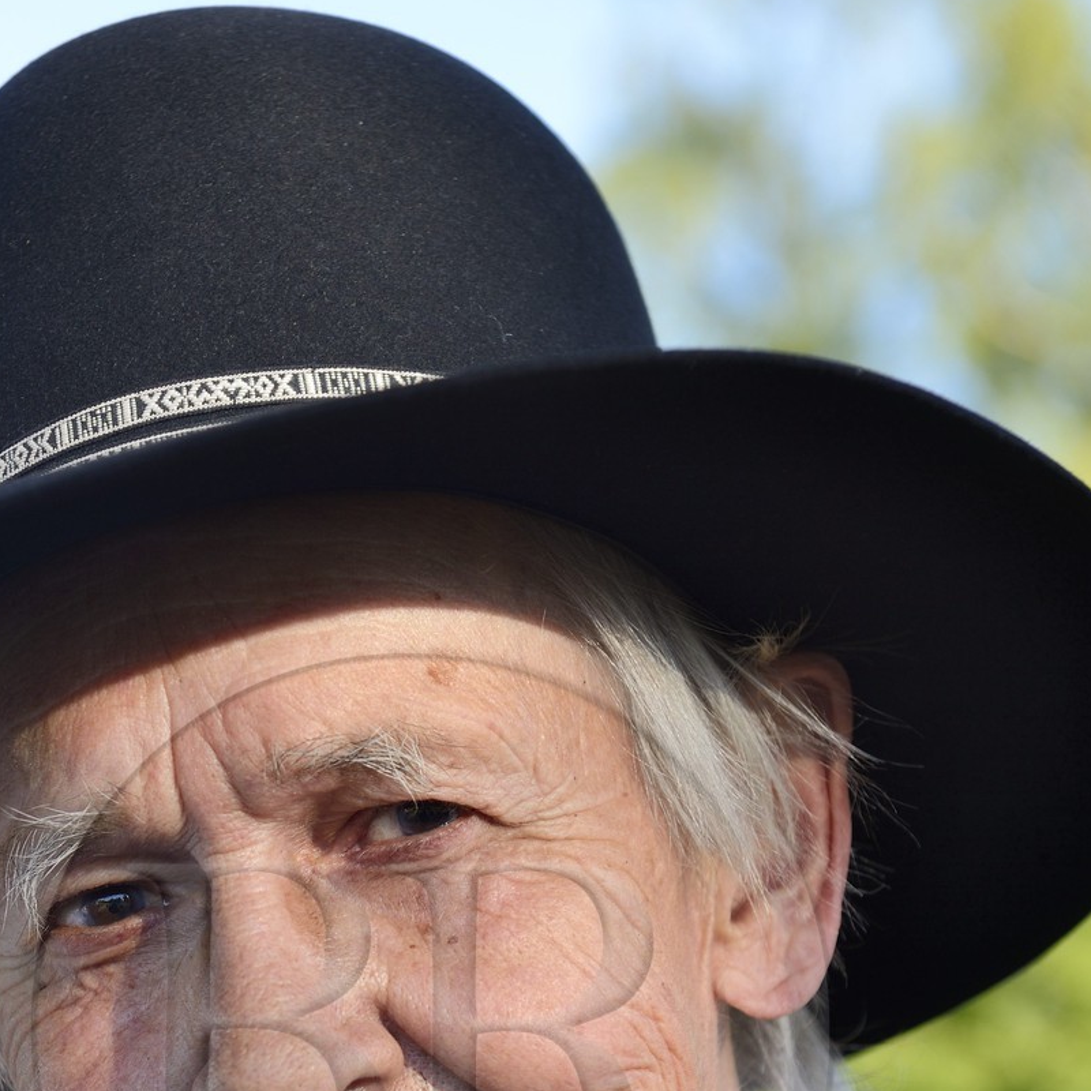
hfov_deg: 14.6
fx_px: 4243
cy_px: 1032
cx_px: 408
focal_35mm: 119
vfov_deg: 14.5
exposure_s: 1/320
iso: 200
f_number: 5
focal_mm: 70
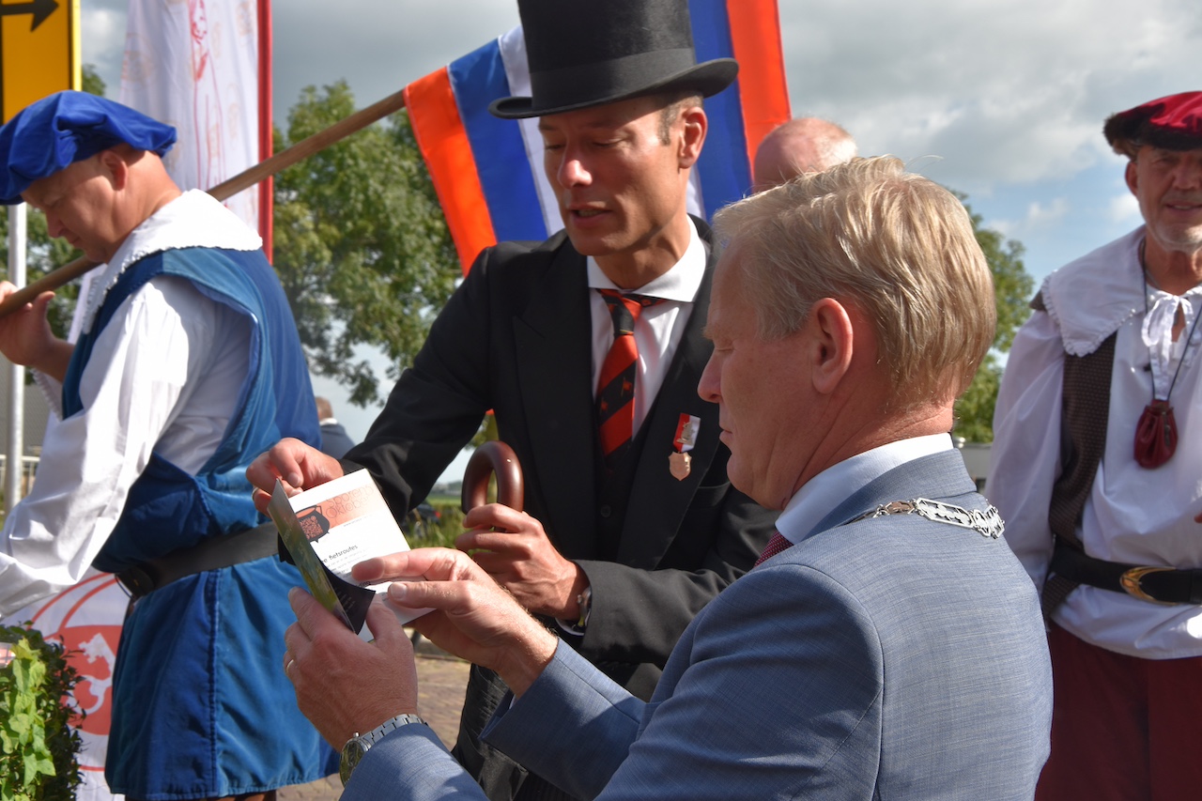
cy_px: 400
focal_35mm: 57
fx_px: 1903
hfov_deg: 35.1
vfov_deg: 23.8
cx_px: 601
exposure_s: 1/320
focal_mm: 38
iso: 200
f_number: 9
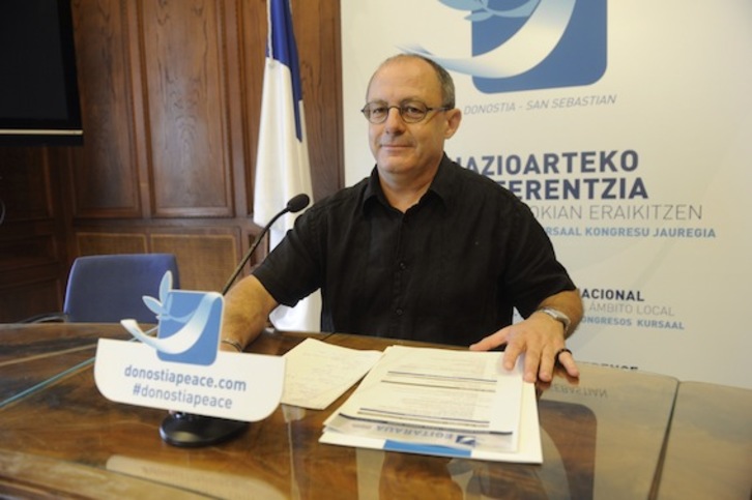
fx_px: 501
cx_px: 376
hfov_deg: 73.8
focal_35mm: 24
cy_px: 250
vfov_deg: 53.1
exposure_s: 1/60
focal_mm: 24
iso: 1600
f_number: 4
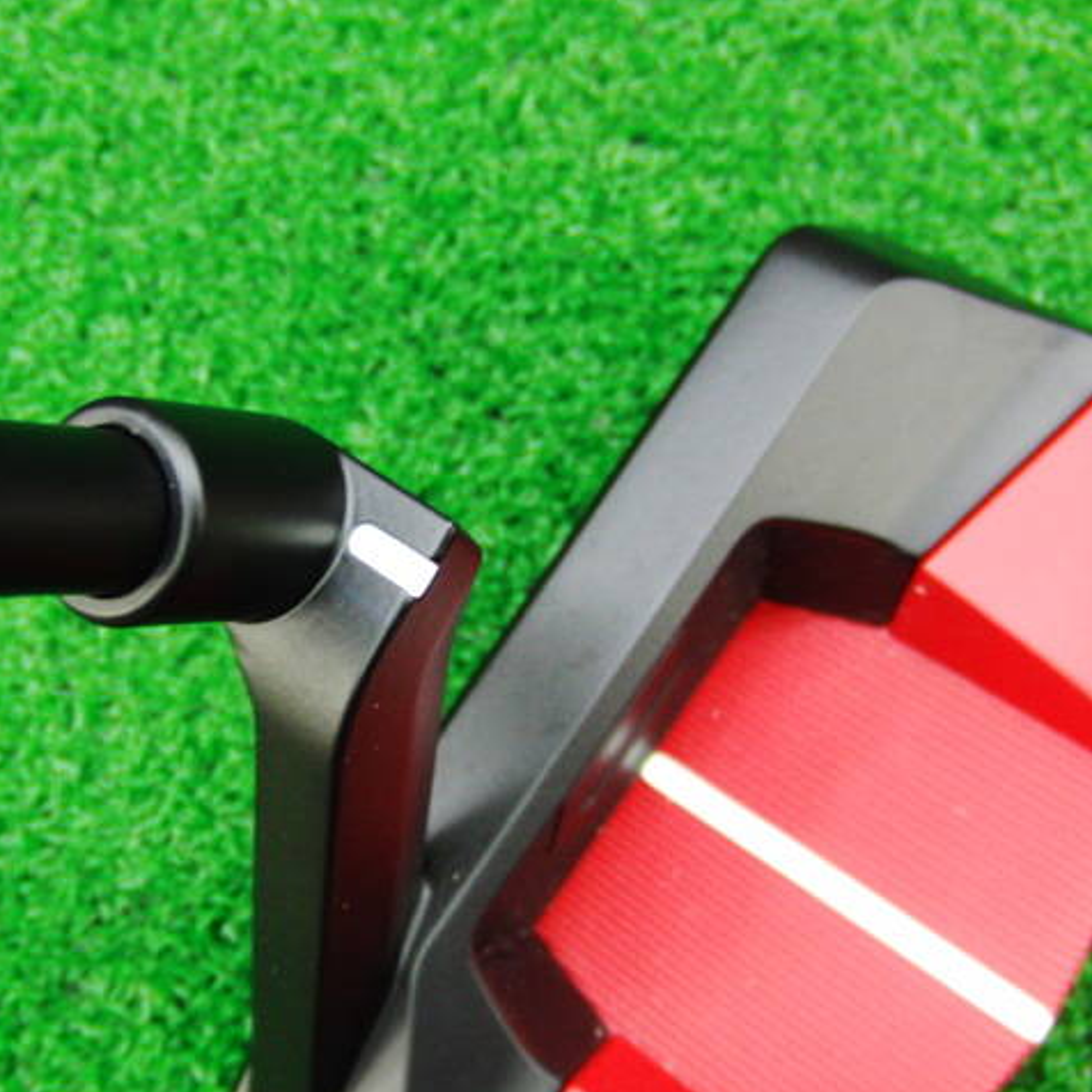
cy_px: 548
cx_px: 360
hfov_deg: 37.9
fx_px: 1570
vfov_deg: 38.3
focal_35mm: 44
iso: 400
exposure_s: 1/20
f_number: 3.6
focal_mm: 6.42
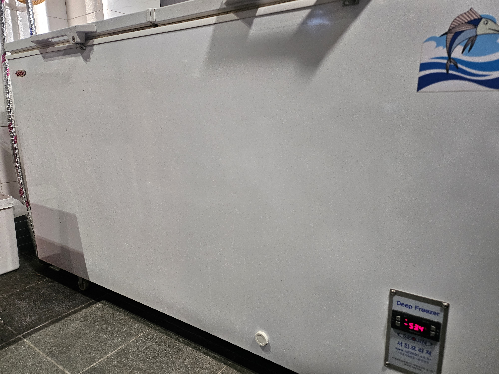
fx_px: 346
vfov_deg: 56.8
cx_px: 250
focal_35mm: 24
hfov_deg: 71.6
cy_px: 187
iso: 400
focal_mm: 5
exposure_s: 1/120
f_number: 1.8
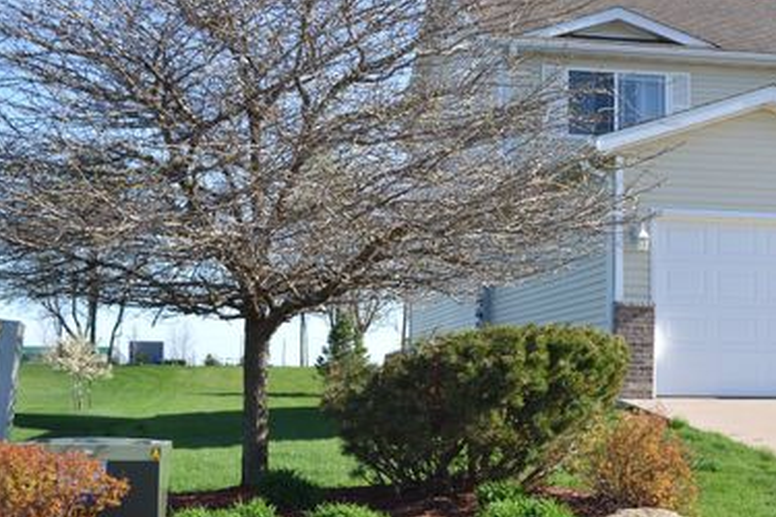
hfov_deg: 29.5
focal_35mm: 68
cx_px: 511
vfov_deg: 20.0
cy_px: 268
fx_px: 1466
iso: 100
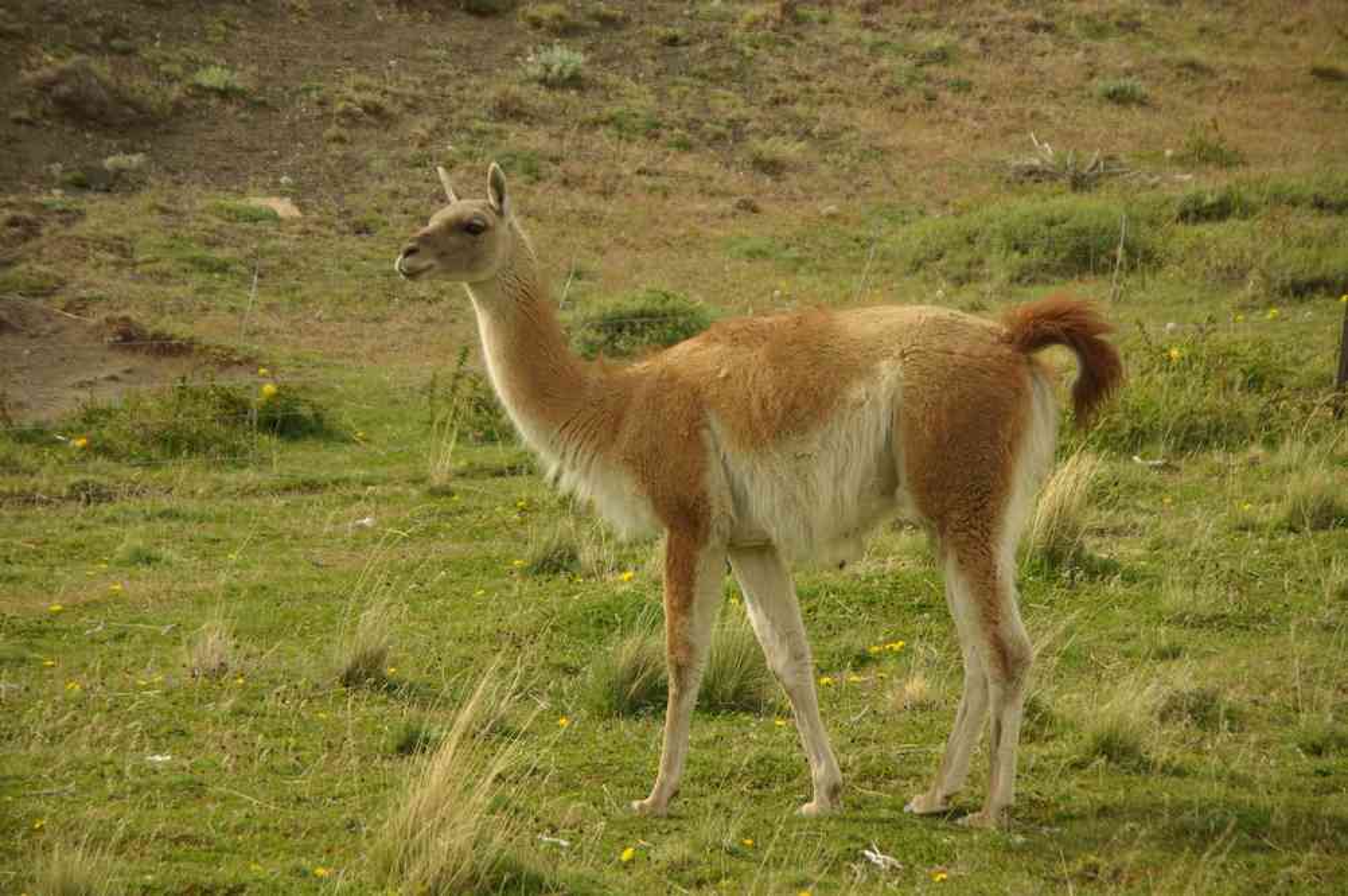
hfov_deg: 11.4
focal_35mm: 180
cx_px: 674
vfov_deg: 7.6
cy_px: 448
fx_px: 6733
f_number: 6.7
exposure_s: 1/180
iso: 100
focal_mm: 120
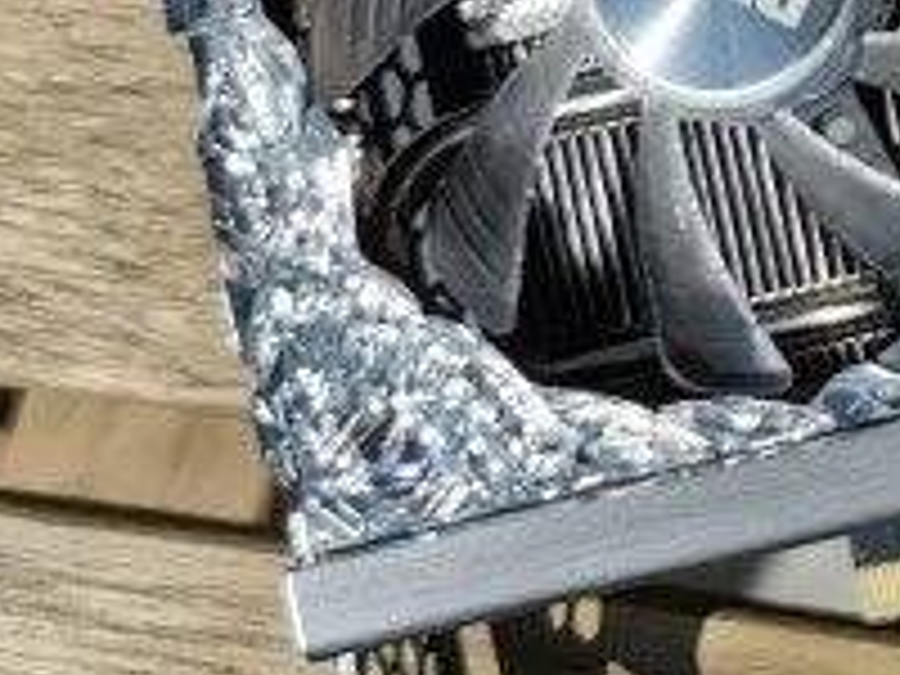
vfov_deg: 9.3
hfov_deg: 11.6
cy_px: -238
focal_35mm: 156
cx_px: 1678
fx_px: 4056
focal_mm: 5.56
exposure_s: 1/9434
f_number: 1.6
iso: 50
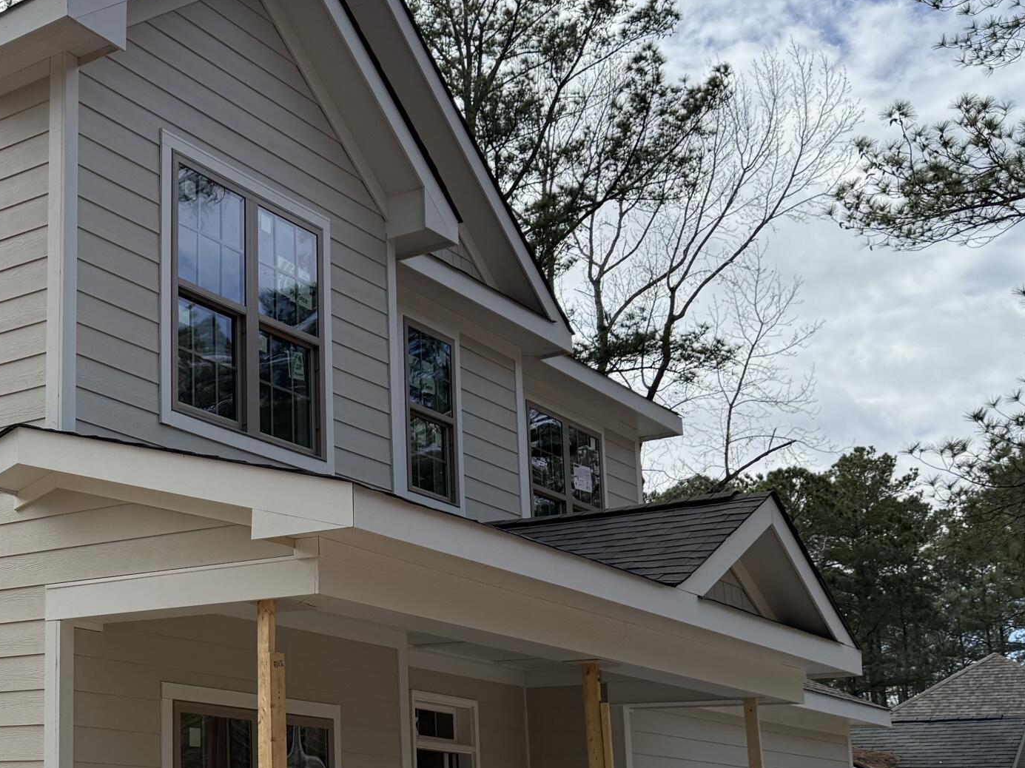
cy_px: 515
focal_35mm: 52
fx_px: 1539
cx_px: 22
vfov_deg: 27.8
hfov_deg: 33.9
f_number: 1.78
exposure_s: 1/6173
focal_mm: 6.76
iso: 125
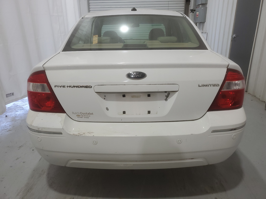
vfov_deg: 53.1
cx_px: 133
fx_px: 200
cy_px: 100
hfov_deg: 67.3
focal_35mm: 26
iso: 66
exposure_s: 1/120
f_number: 1.5
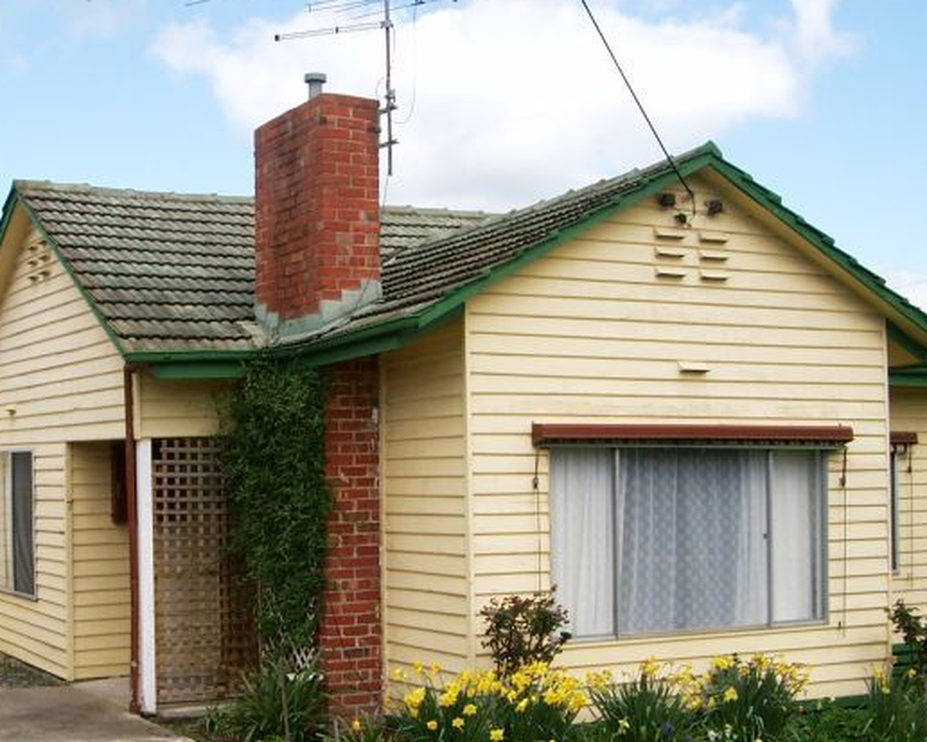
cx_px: 332
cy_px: 498
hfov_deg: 33.4
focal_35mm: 56
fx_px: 1537
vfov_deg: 27.0
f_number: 5
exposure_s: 1/640
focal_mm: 7.6
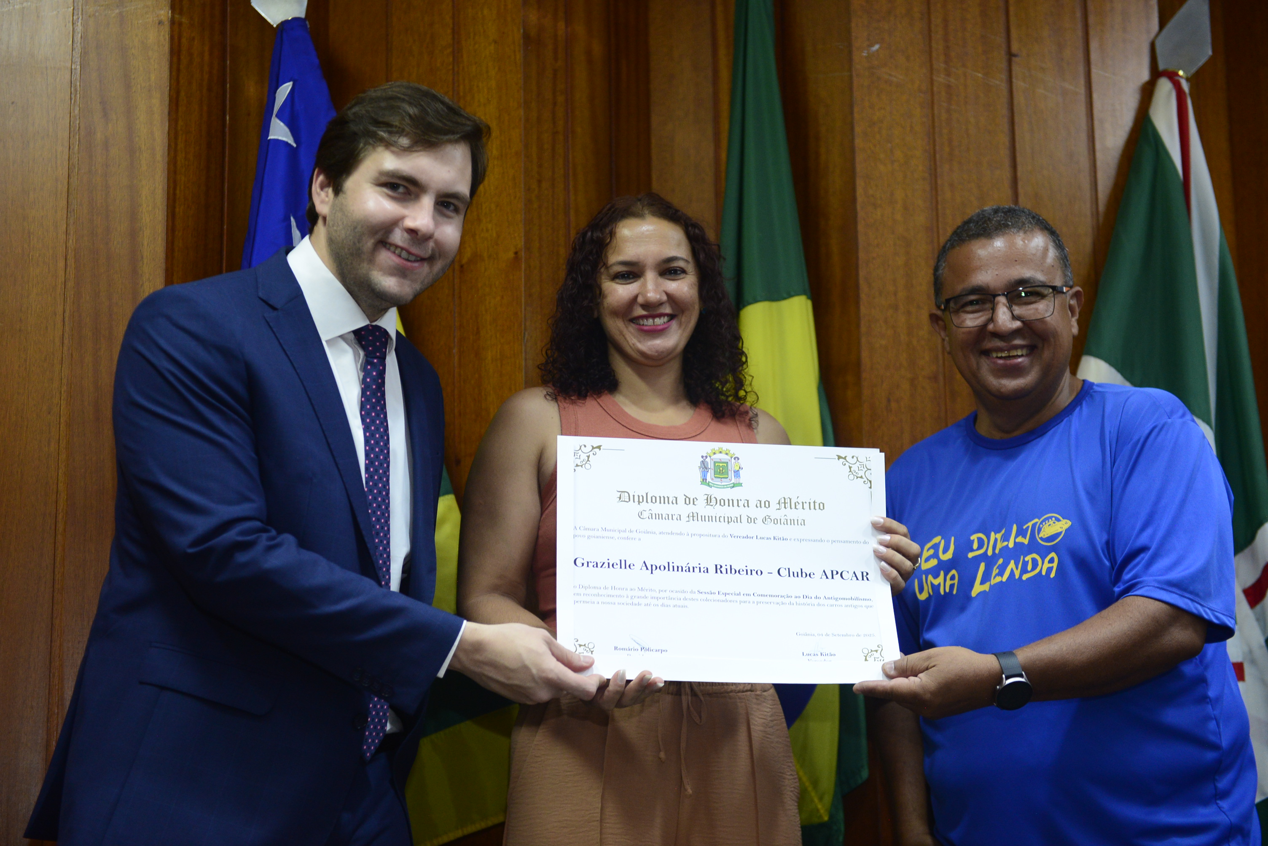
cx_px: 634
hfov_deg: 32.4
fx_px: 2185
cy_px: 423
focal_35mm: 62
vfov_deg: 21.9
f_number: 3.2
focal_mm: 62
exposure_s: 1/125
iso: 2000
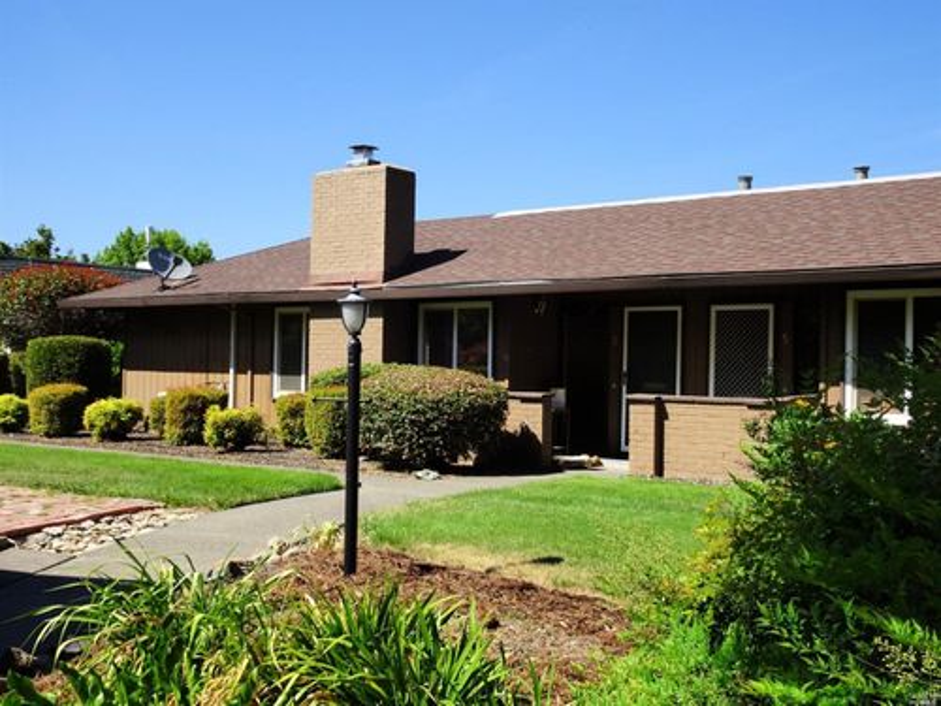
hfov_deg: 46.8
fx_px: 1087
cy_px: 353
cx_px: 470
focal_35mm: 40
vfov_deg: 36.0
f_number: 4
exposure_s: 1/500
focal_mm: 6.8
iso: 80
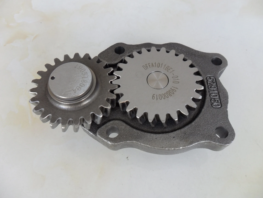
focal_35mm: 27
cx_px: 132
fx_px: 205
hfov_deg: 65.3
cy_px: 99
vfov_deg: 51.4
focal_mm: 4.9
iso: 100
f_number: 3.5
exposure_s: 1/30
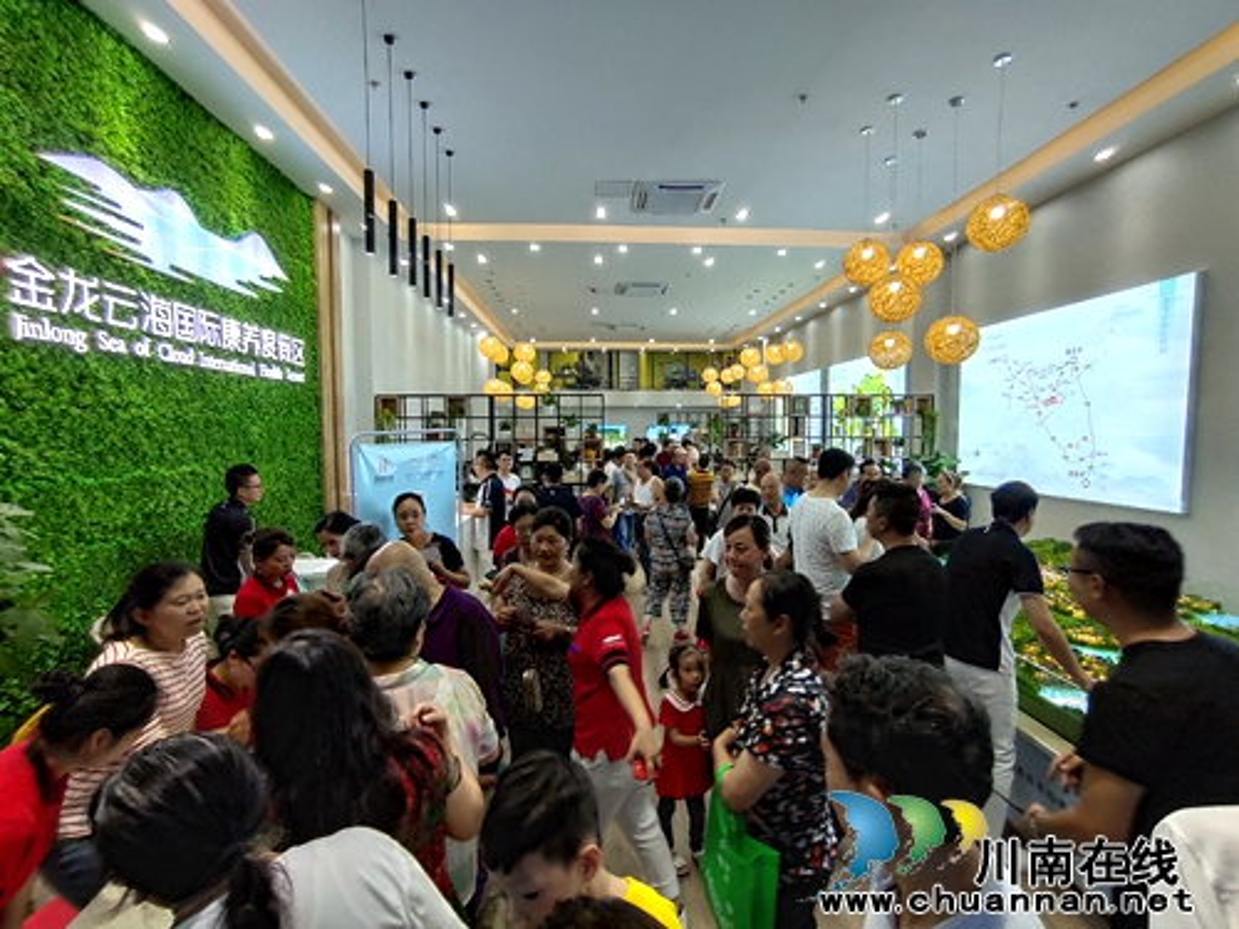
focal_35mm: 16
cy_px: 464
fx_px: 573
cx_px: 620
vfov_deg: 78.1
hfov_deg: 94.5
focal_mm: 2.15
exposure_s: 1/157
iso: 50
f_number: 2.2
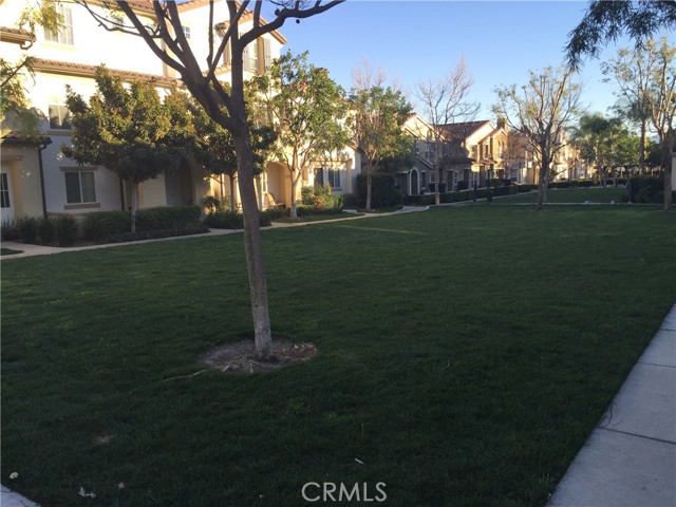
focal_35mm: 29
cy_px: 254
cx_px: 338
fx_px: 566
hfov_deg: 61.7
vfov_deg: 48.2
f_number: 2.2
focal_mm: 4.15
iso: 32
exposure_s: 1/439
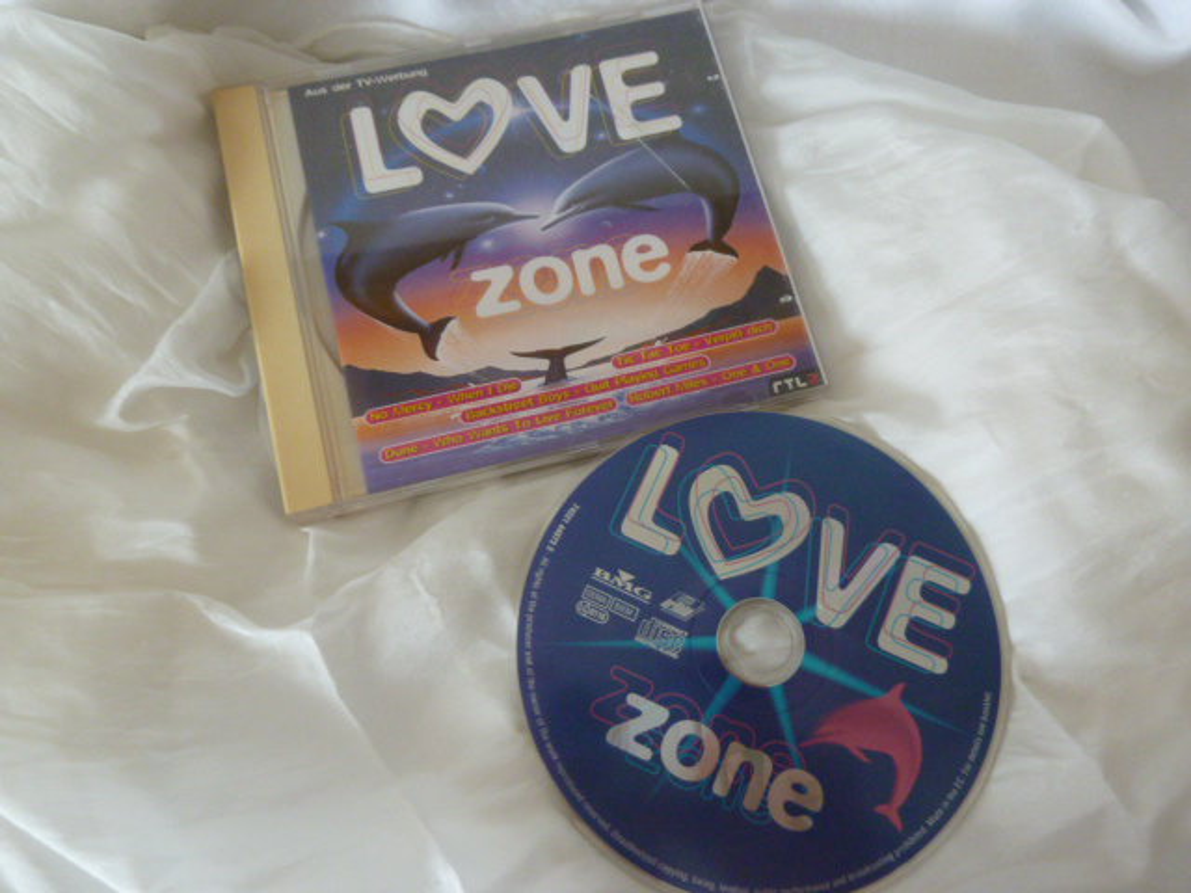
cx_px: 596
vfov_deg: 51.4
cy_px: 446
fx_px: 929
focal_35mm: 27
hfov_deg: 65.3
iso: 400
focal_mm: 4.4
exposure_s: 1/13
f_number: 3.3
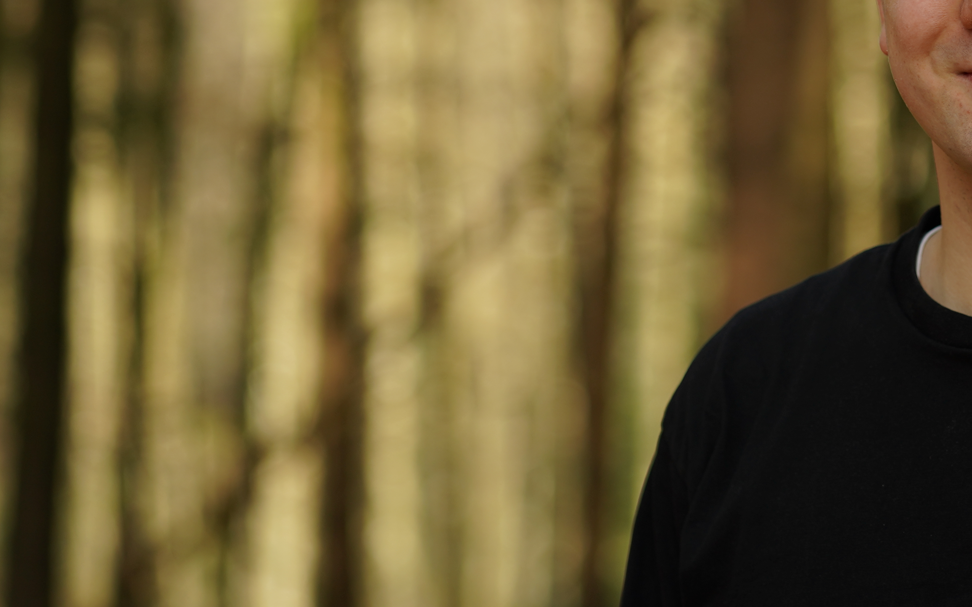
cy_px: -18
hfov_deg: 10.2
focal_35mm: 204
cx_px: 1035
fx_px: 5404
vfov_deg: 6.4
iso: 100
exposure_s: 1/500
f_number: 2.8
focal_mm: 85
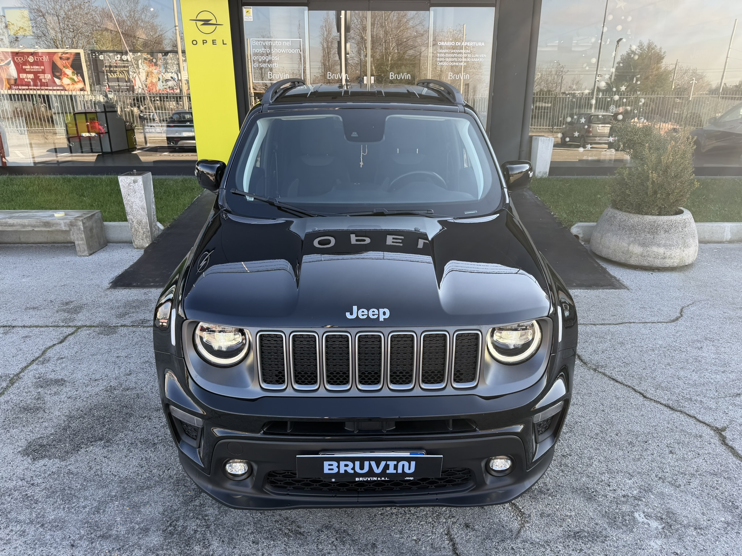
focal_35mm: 24
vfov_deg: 56.8
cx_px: 371
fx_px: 514
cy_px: 278
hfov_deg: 71.6
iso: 80
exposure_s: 1/481
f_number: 1.78
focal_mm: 6.76
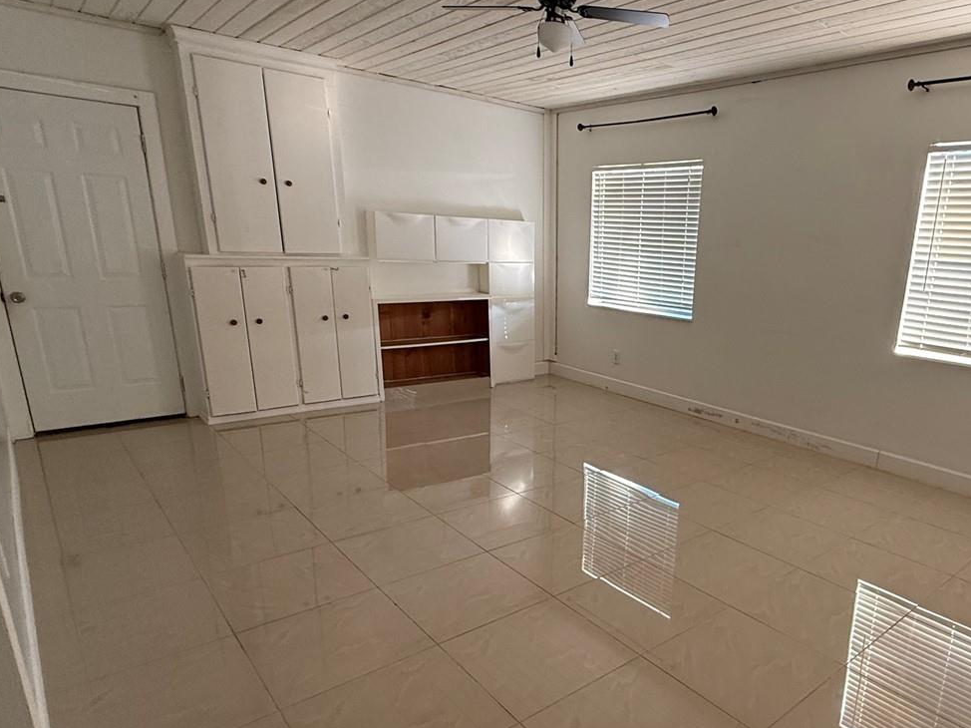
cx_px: 640
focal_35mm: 23
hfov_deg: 71.9
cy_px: 427
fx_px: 645
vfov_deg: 58.5
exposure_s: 1/99
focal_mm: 2.22
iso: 250
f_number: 2.2
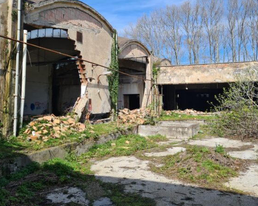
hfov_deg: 55.2
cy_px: 88
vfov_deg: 45.7
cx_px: 158
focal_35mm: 32
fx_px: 244
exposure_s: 1/2160
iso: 50
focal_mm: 5.4
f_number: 1.8
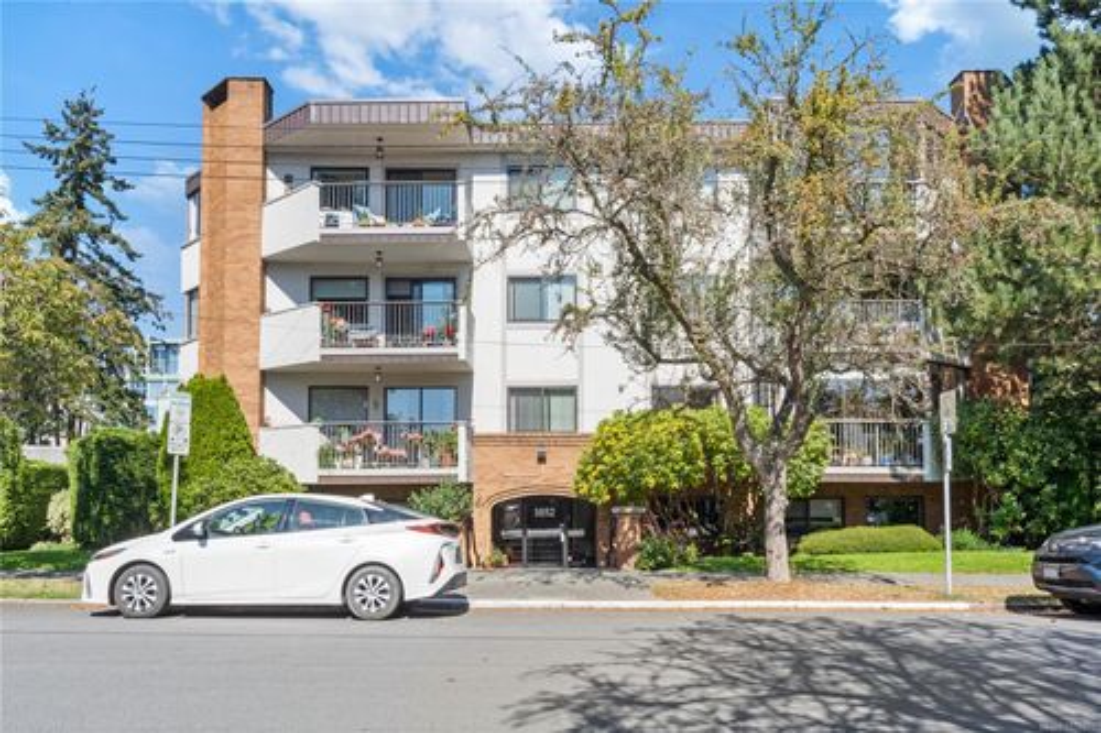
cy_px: 366
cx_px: 550
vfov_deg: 49.5
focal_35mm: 26
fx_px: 795
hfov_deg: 69.4
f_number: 11
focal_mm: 26
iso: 400
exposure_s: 1/90
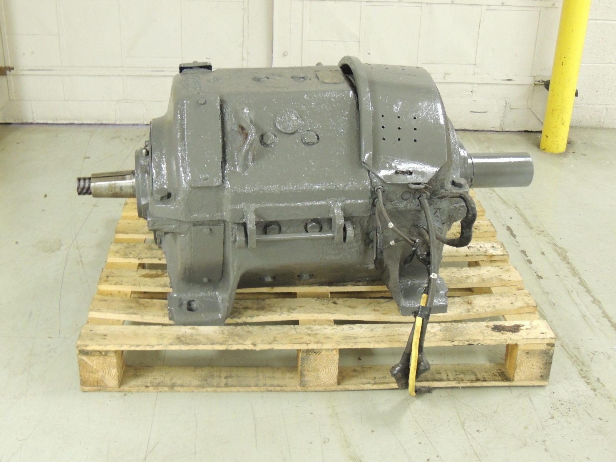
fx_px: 836
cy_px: 231
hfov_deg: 40.4
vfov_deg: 30.9
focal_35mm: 47
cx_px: 308
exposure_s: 1/13
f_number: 3.5
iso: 720
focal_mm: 8.3
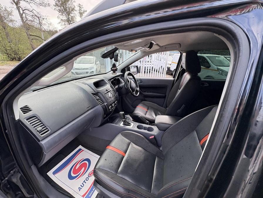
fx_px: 106
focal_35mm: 14
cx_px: 132
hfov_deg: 102.1
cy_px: 99
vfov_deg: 85.7
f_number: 2.2
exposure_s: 1/99
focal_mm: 2.22
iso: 64
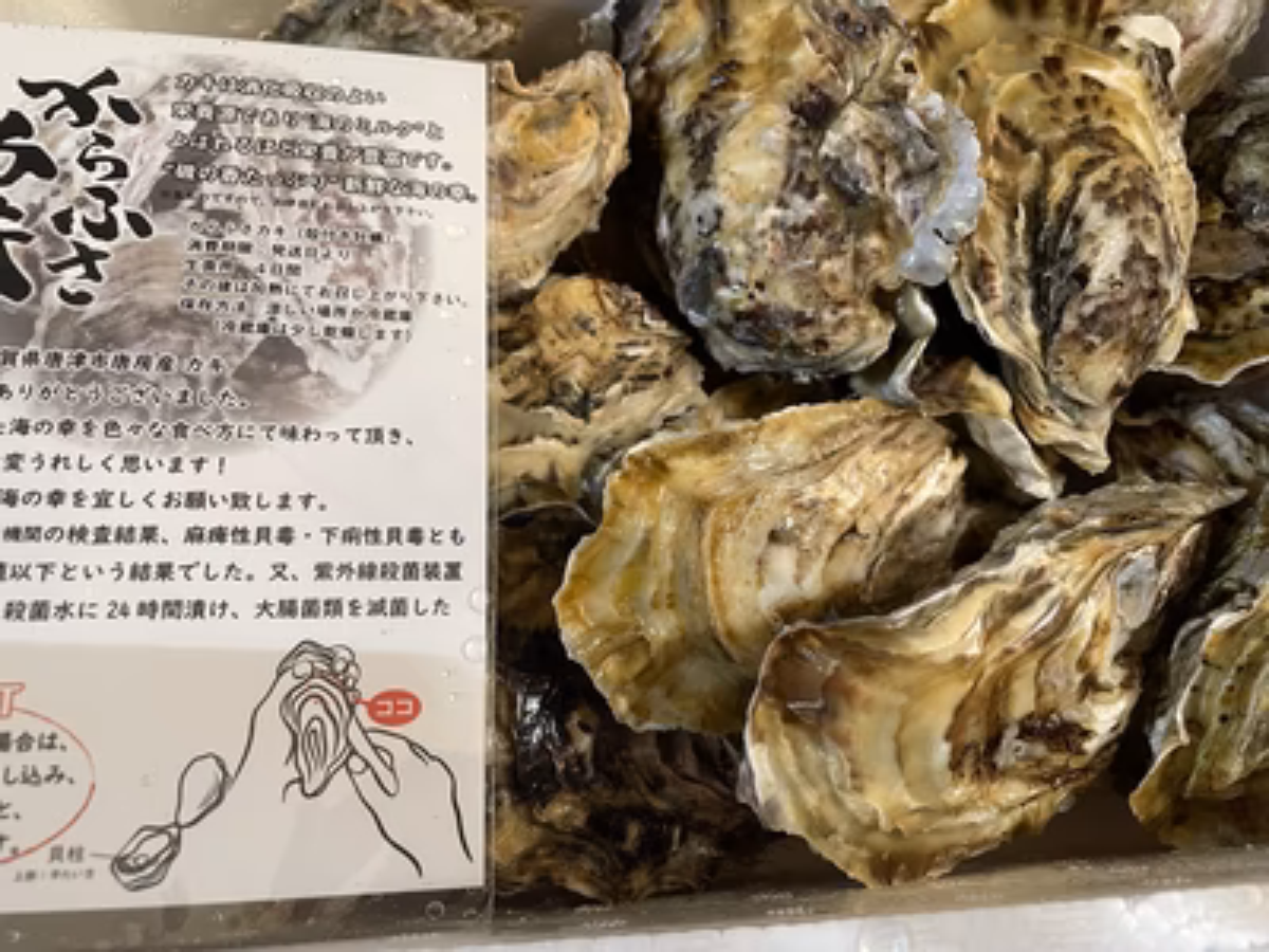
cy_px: 476
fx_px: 953
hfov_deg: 67.3
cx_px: 634
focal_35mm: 26
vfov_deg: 53.1
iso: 160
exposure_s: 1/60
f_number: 1.6
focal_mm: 4.2
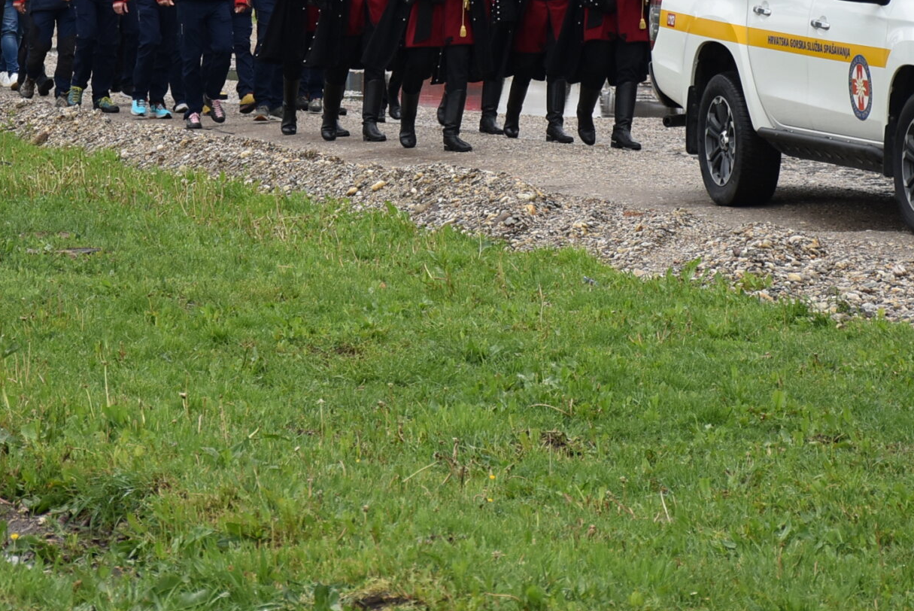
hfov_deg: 8.7
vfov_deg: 5.8
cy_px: -15
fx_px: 6023
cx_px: 439
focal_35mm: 237
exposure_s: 1/250
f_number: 5.6
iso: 360
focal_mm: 75
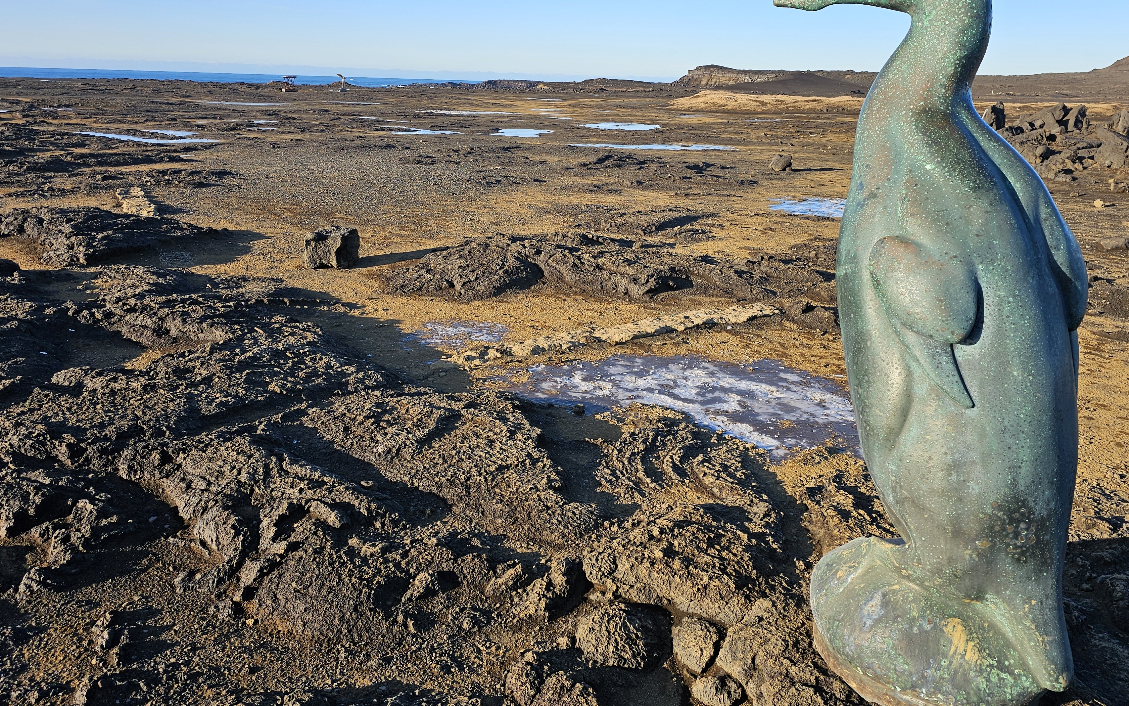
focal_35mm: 29
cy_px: 281
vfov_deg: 42.9
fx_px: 892
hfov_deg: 64.6
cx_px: 557
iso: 16
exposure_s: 1/547
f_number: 1.7
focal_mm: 6.3
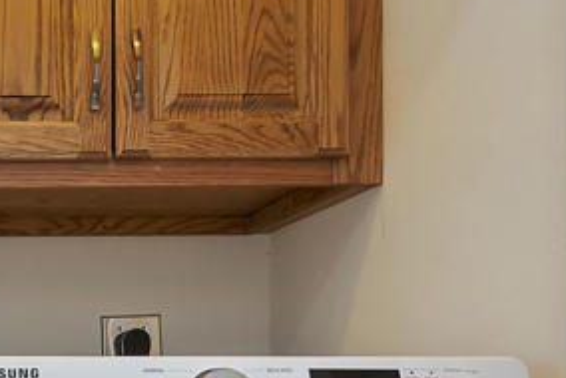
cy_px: 425
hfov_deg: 30.1
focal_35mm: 54
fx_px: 850
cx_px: -149
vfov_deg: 23.4
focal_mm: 10
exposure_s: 1/30
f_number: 8
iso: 400
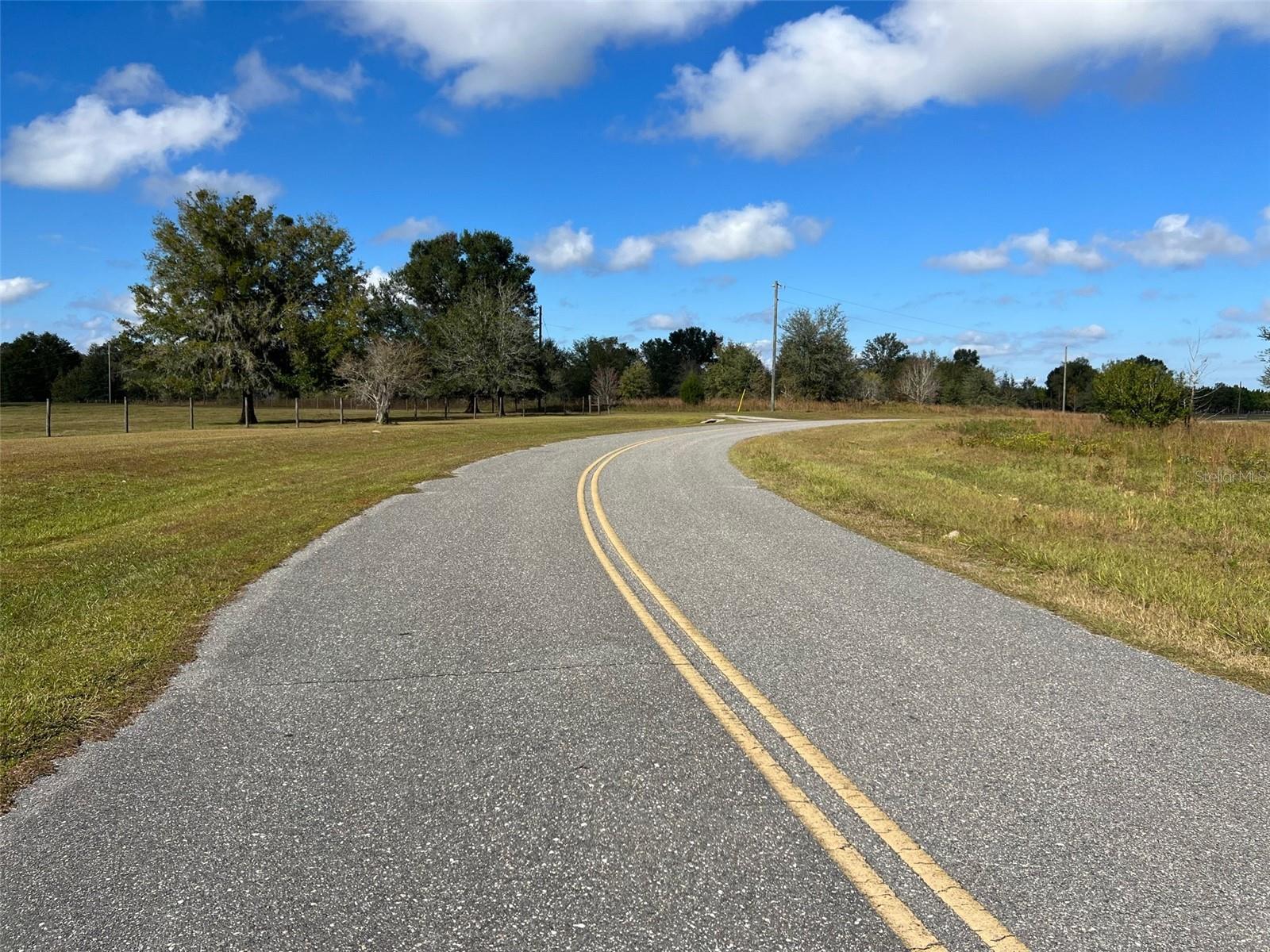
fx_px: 954
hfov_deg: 67.3
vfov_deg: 53.1
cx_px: 635
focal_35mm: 26
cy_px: 476
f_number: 1.5
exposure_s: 1/5319
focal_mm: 5.7
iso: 50
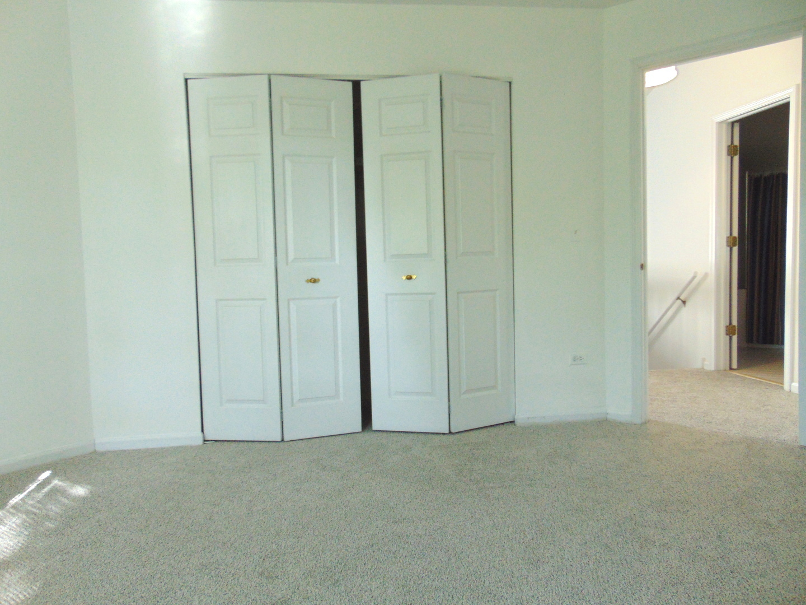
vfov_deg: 54.9
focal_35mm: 25
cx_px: 403
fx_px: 582
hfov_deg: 69.4
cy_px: 302
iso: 200
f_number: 3
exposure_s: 1/30
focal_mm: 4.5
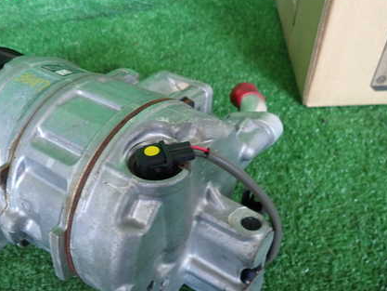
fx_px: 403
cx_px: 135
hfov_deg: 50.6
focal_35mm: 36
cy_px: 188
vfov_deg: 39.3
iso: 200
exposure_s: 1/50
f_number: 2
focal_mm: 4.5
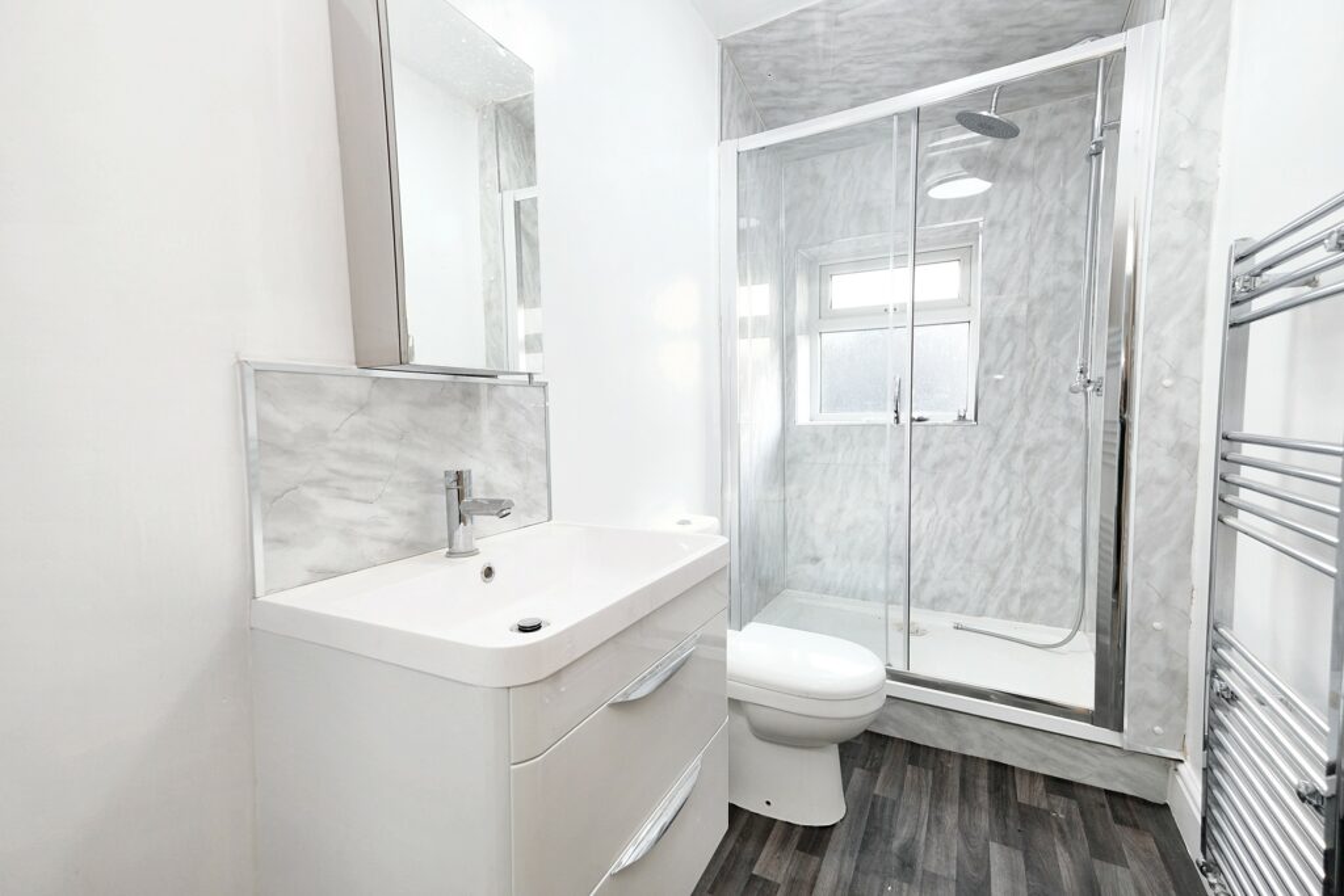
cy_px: 448
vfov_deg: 77.3
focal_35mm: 15
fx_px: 560
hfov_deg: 100.4
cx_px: 672
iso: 640
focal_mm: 10
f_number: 4
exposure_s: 1/60
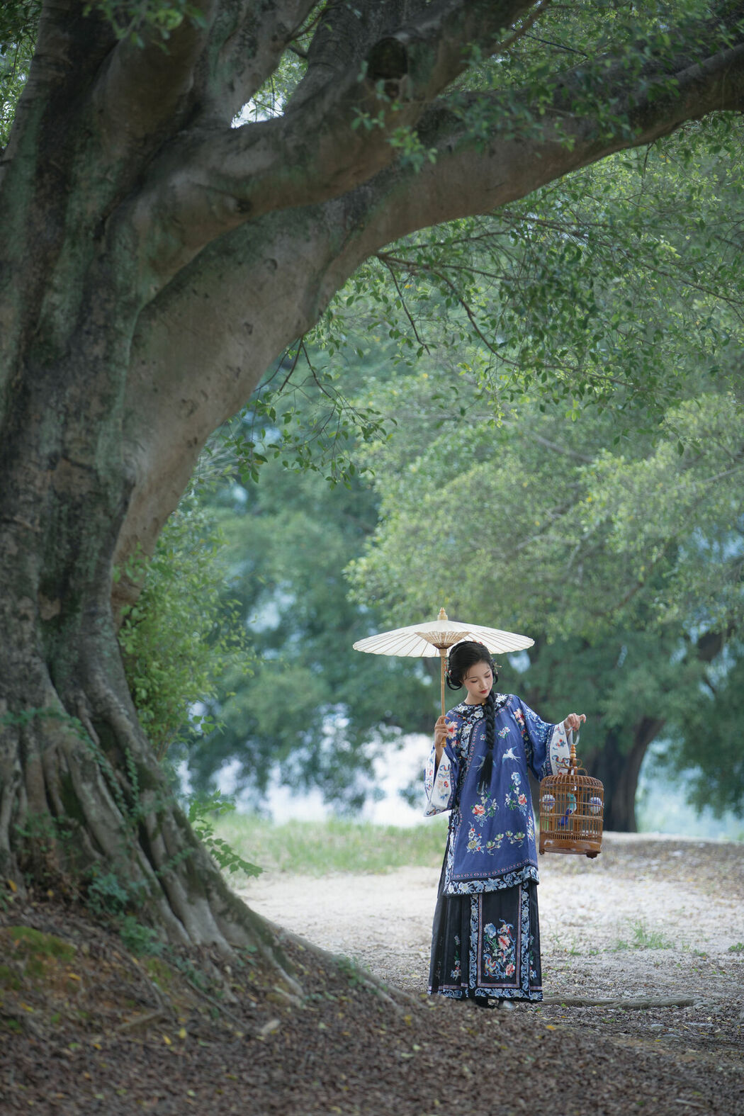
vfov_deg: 13.3
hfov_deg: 8.9
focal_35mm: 154
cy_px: 558
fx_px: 4774
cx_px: 372
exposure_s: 1/400
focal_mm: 155
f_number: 2.8
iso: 160
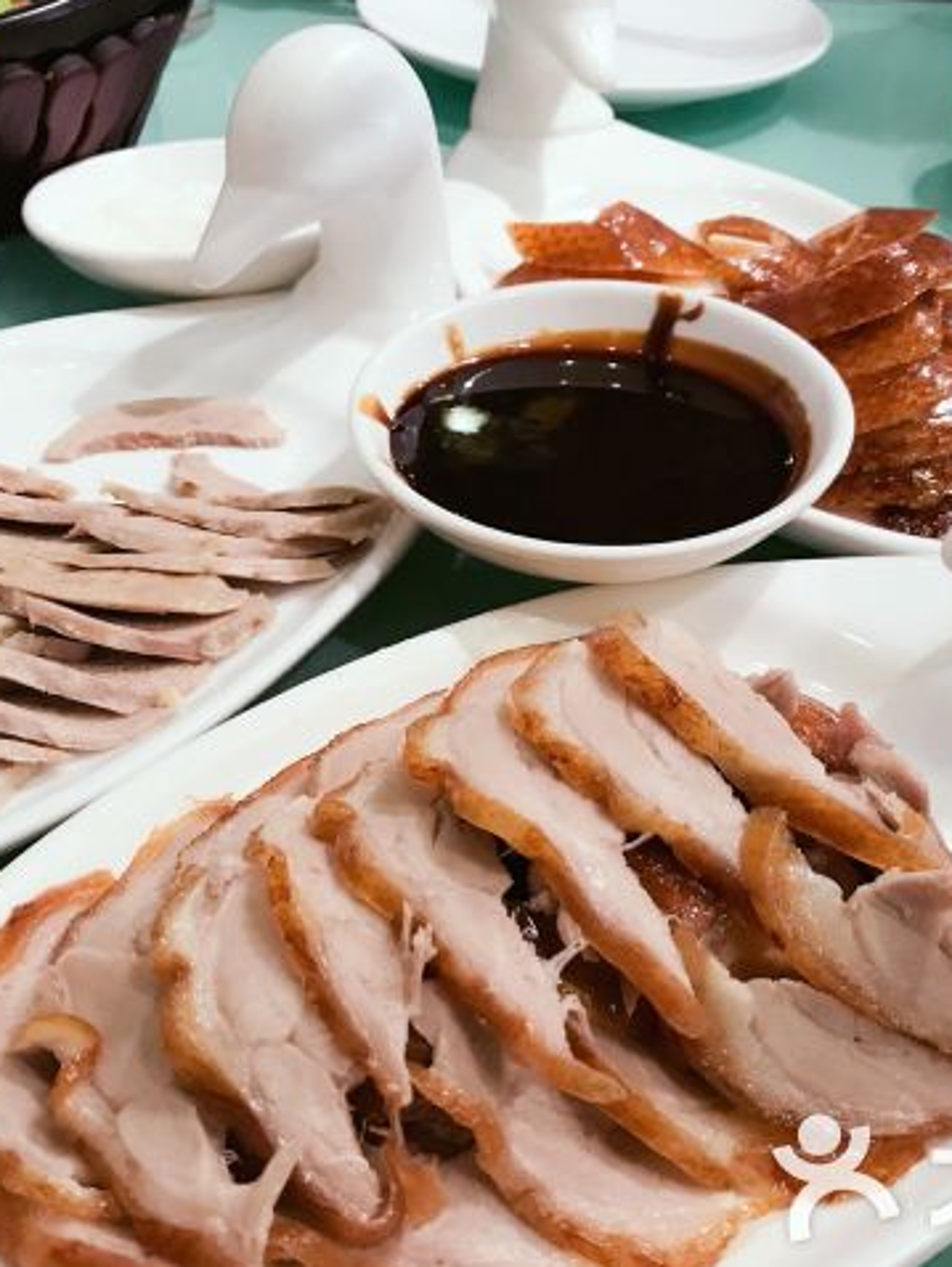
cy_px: 619
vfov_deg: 45.7
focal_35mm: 41
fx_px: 1502
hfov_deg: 35.2
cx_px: 509
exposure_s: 1/25
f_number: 1.8
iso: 40
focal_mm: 3.99
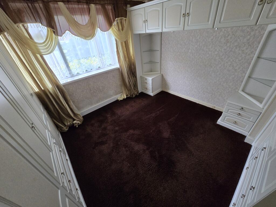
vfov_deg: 89.9
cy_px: 104
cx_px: 138
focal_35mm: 13
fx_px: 104
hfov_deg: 106.2
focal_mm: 2.2
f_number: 2.2
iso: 640
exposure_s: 1/100
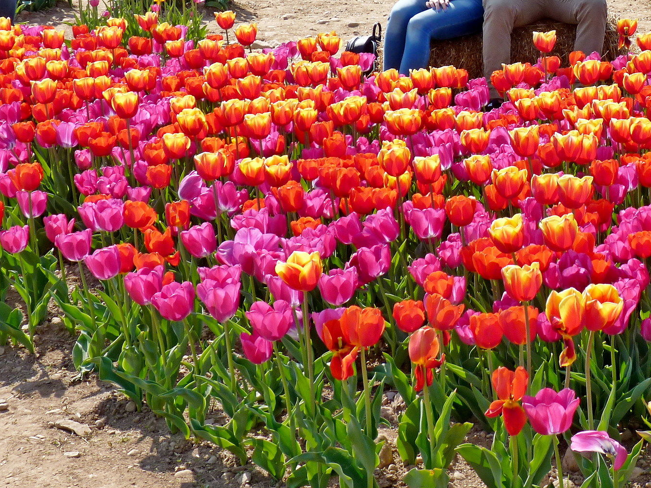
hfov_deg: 18.5
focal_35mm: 105
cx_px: 554
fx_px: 1974
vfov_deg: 14.0
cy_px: 100
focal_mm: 10.4
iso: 80
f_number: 5
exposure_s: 1/250
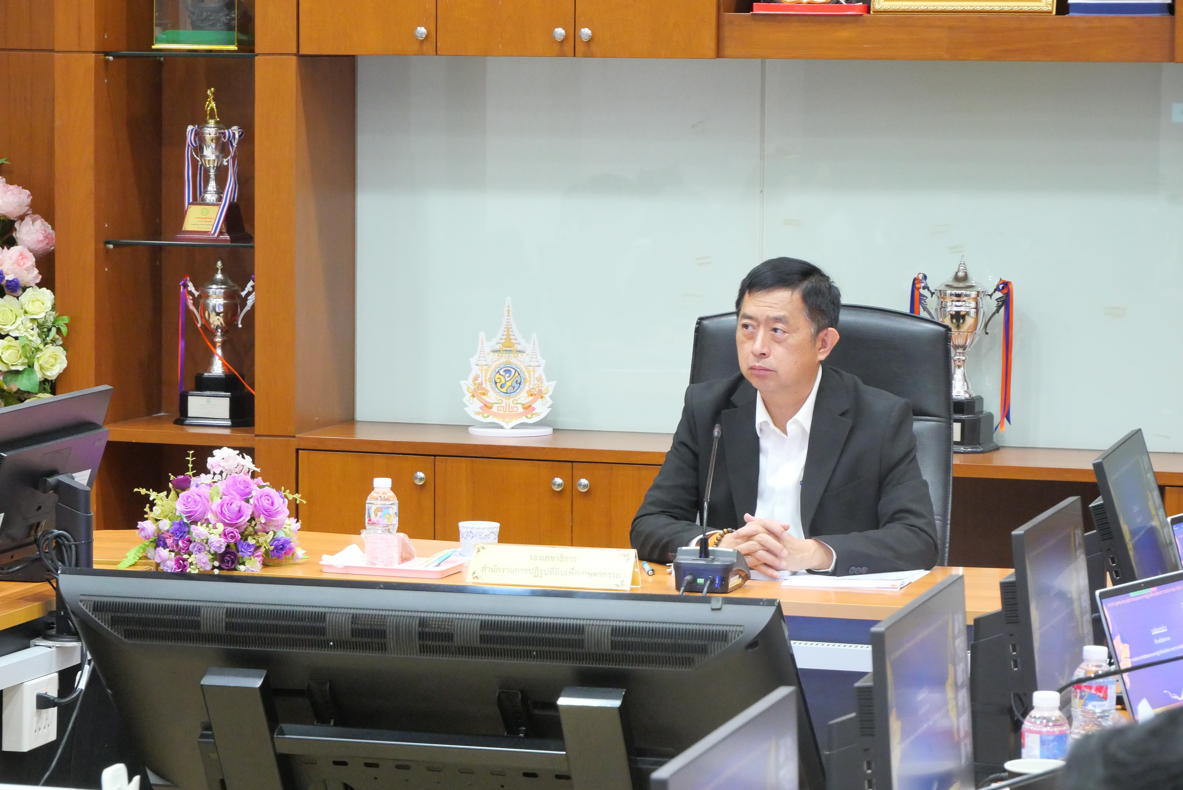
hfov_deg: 16.5
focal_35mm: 124
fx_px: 4077
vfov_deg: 11.1
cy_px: 395
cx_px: 592
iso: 3200
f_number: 5.6
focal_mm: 60
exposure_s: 1/15
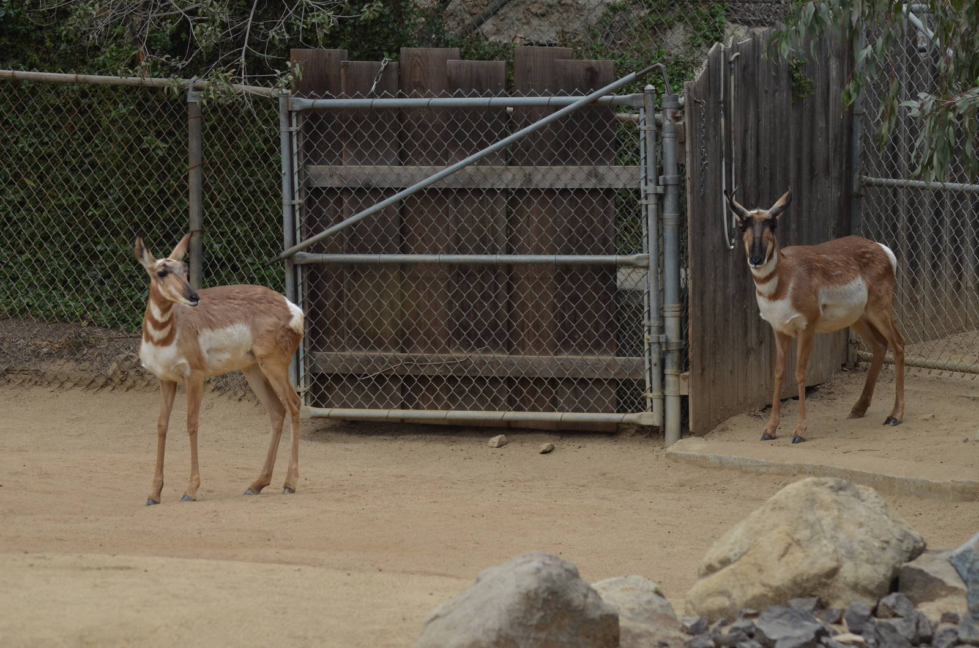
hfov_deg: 11.8
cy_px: 324
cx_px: 490
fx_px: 4722
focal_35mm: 174
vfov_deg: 7.9
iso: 360
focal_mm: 116
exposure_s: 1/500
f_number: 5.6
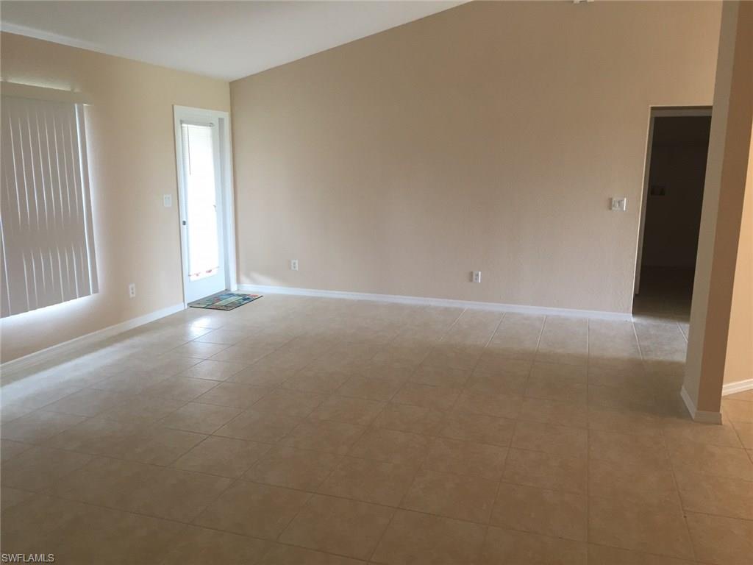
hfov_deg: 61.7
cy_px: 282
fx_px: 631
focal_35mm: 29
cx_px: 376
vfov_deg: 48.2
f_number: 2.2
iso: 80
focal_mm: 4.15
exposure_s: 1/30
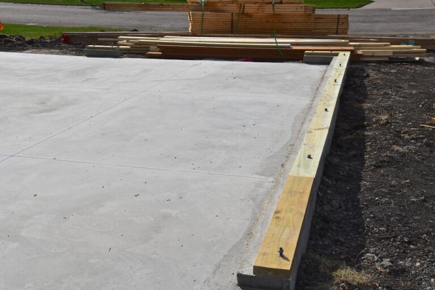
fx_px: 562
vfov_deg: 28.9
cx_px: 218
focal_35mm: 46
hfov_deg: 42.3
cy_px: 145
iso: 125
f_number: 8
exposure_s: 1/500
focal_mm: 31
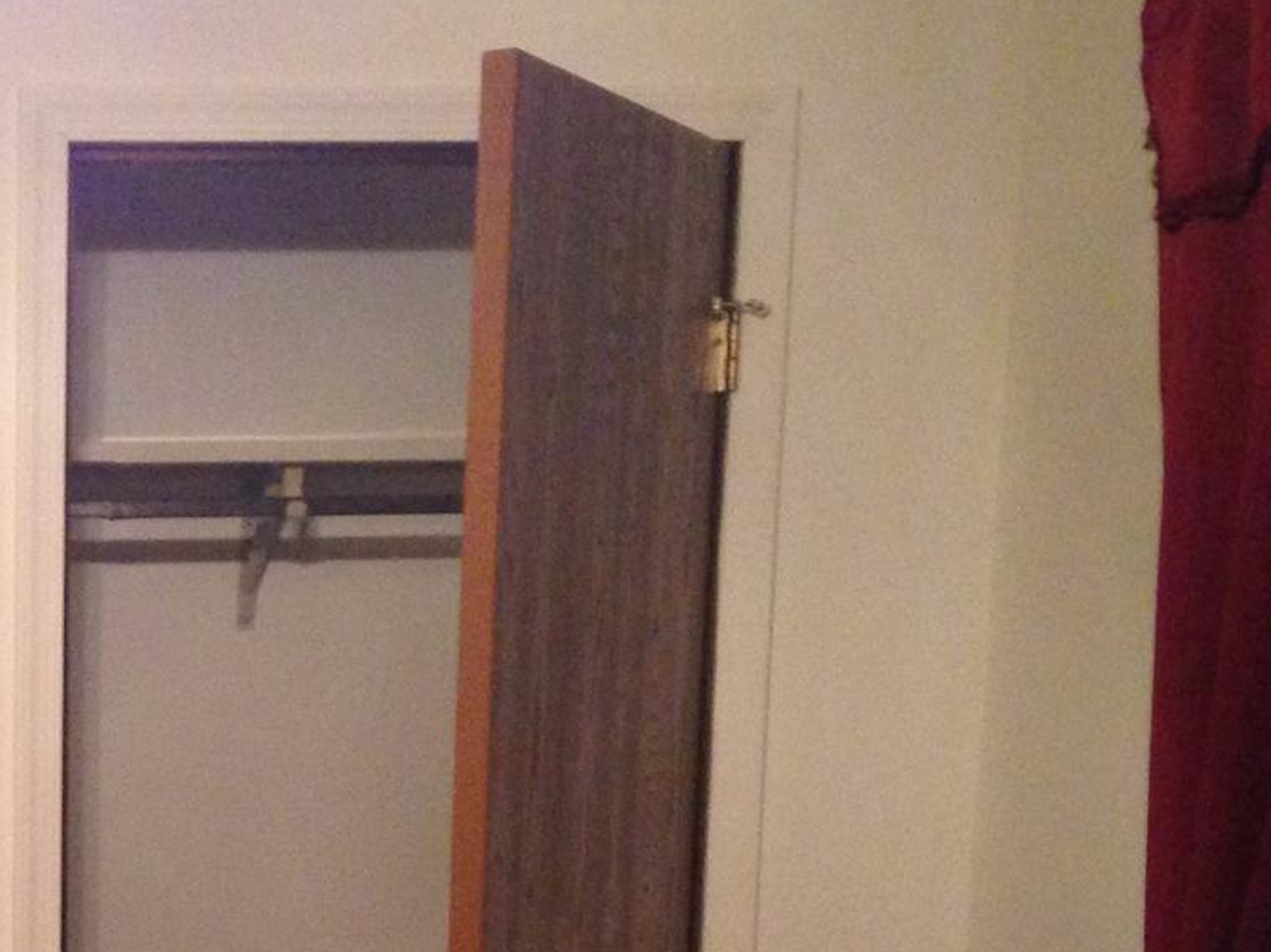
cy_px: 1180
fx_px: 3304
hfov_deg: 20.7
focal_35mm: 90
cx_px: -139
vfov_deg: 15.7
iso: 320
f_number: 2.4
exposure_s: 1/20
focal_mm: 4.12
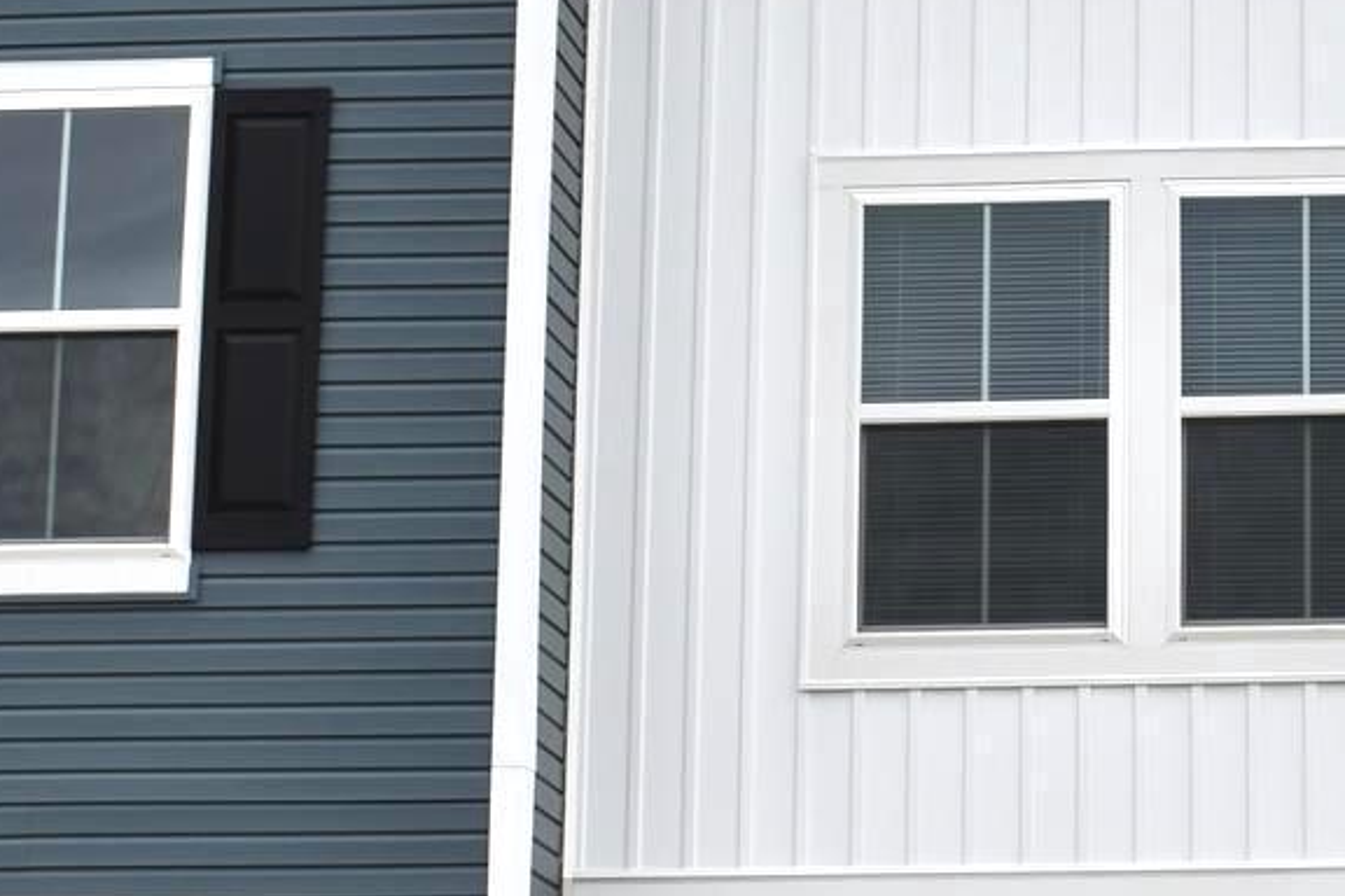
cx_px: 1441
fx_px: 4782
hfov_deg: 15.6
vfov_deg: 10.7
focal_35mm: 128
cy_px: 554
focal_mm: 24
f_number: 9
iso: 200
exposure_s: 1/320
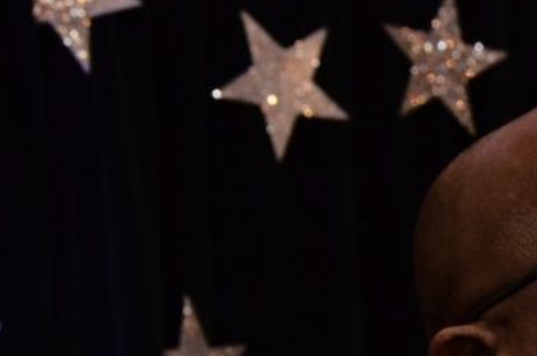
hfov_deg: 5.2
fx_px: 5866
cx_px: 741
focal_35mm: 394
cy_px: 494
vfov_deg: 3.5
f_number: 8
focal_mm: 86
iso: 1600
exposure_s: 1/60
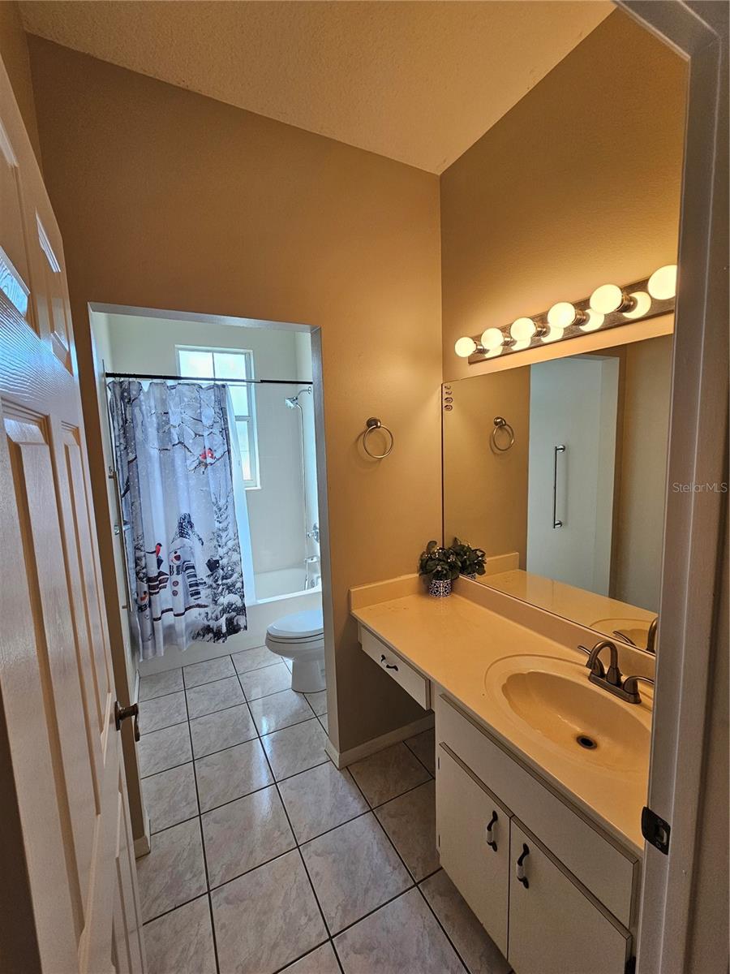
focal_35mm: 13
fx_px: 366
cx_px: 365
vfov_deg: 106.2
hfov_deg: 89.9
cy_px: 487
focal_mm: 2.2
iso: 80
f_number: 2.2
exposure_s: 1/60
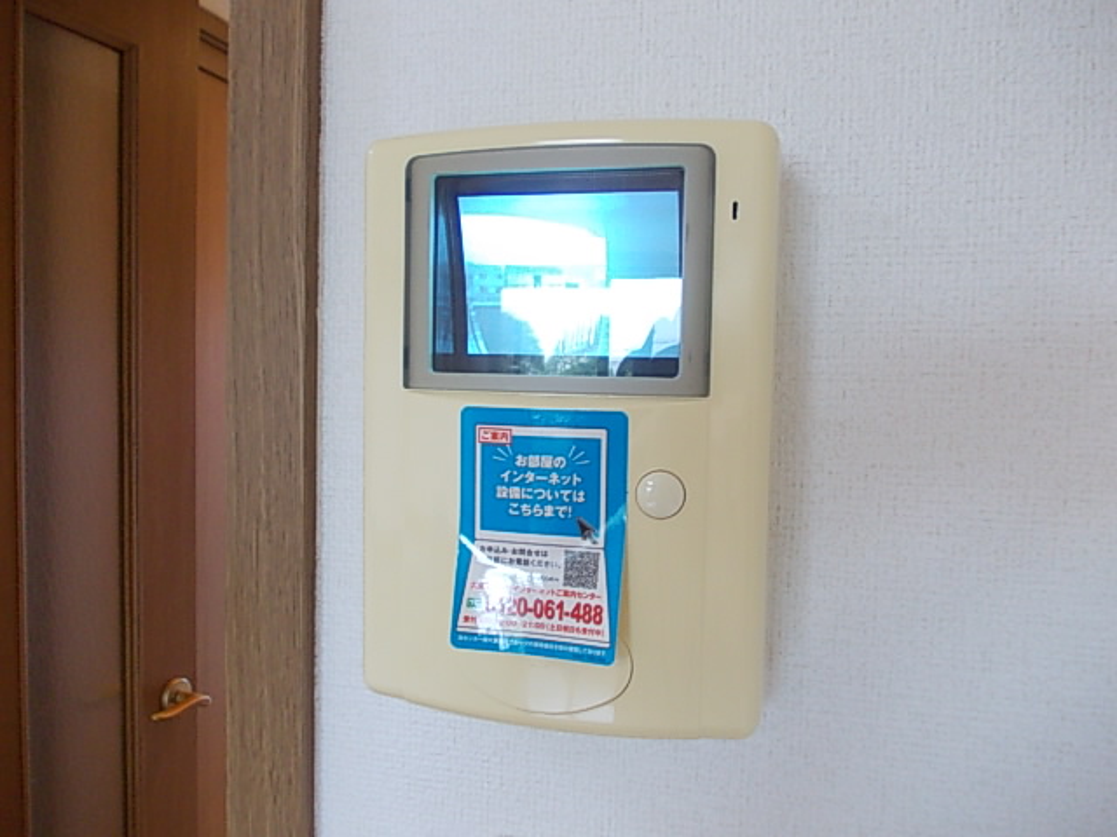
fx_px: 904
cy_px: 418
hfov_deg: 63.4
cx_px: 558
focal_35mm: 28
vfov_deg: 49.7
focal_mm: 4
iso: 180
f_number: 2.7
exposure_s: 1/25
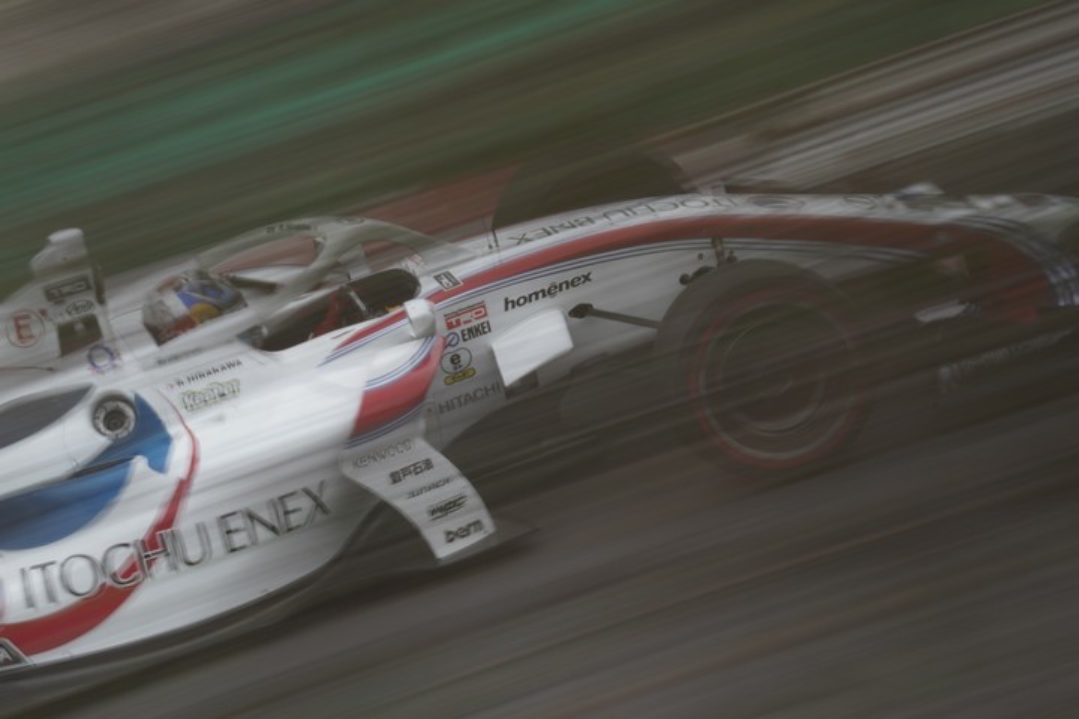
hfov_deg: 3.4
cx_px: 540
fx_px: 17982
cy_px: 360
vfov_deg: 2.3
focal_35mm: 600
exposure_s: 1/20
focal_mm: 600
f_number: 29
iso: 200
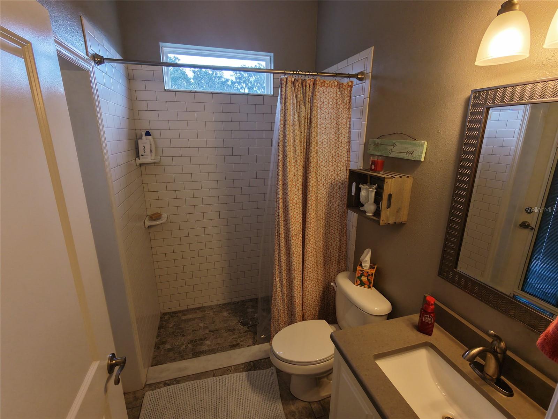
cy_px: 210
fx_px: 258
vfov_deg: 78.1
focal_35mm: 16
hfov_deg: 94.5
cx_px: 279
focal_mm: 3.05
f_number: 2.2
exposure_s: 1/50
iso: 400
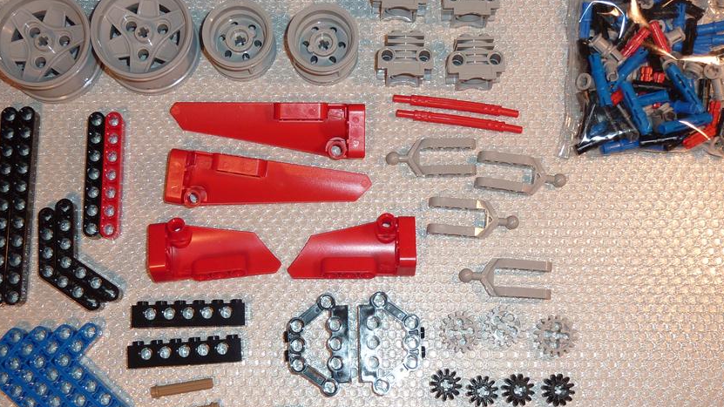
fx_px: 902
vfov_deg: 25.4
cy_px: 233
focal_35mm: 47
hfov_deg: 43.6
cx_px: 318
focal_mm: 5.7
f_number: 3.5
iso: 100
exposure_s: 1/30
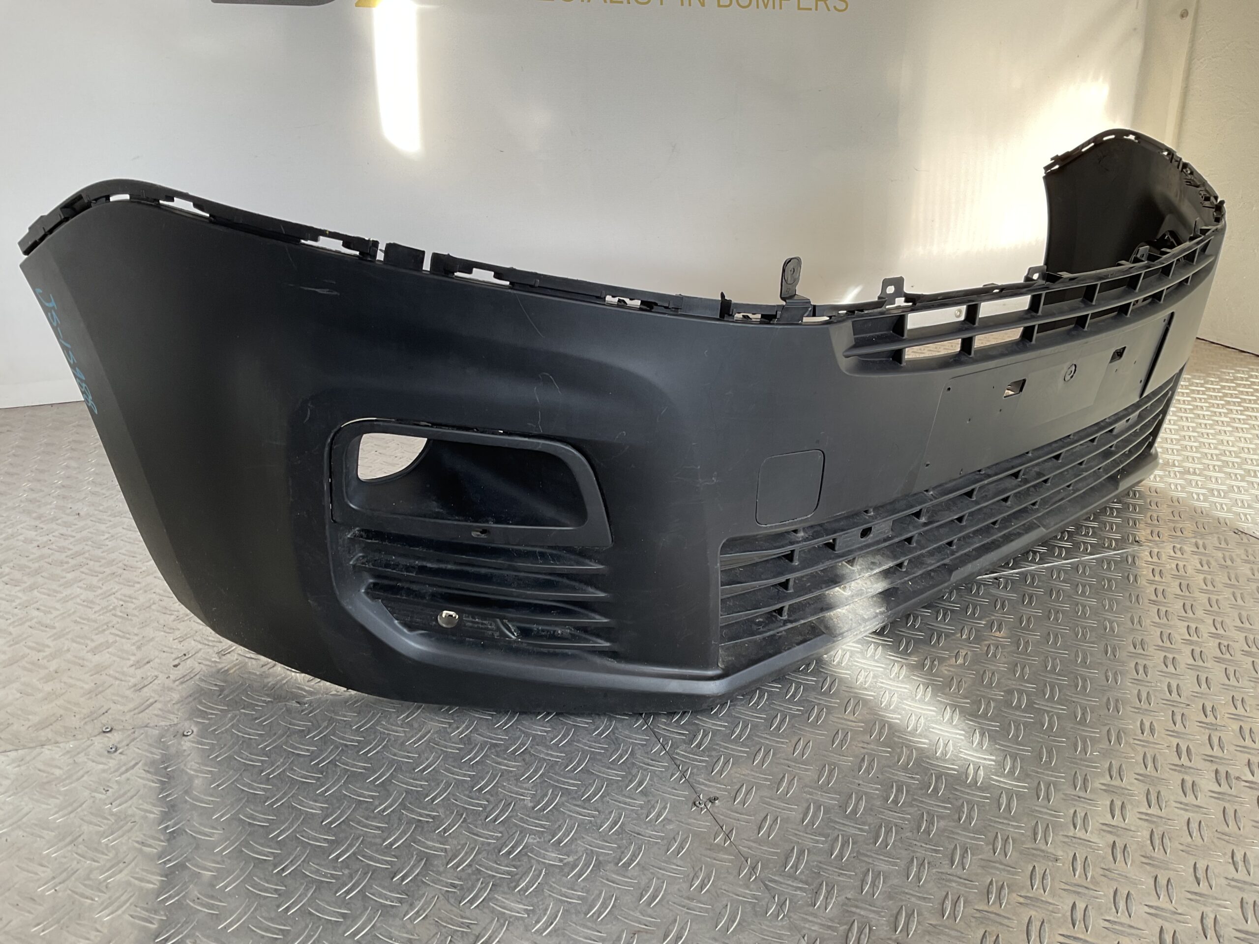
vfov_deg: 48.2
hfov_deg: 61.7
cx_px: 630
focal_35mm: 29
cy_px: 472
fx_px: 1055
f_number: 1.8
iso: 20
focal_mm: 3
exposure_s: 1/100
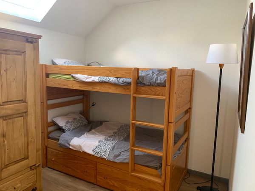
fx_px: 192
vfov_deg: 53.1
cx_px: 128
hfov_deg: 67.3
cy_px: 96
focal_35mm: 26
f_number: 1.8
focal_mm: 4.25
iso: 160
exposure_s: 1/60
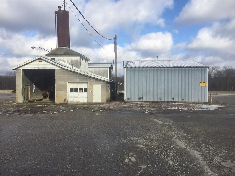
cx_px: 118
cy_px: 88
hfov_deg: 61.7
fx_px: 197
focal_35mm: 29
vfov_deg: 48.2
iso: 32
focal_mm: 4.15
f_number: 2.2
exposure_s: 1/1647
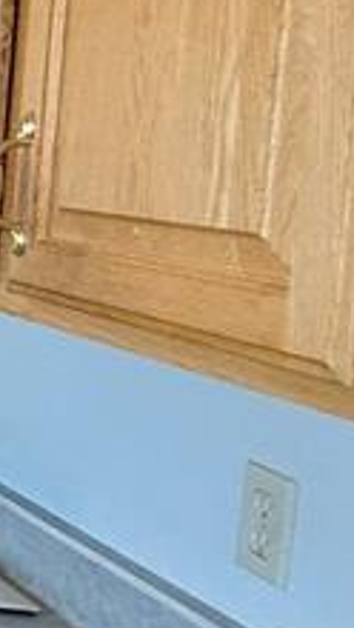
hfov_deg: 8.3
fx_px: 1183
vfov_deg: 29.5
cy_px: 211
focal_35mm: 71
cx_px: -1053
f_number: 2.2
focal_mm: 2.22
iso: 200
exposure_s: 1/120
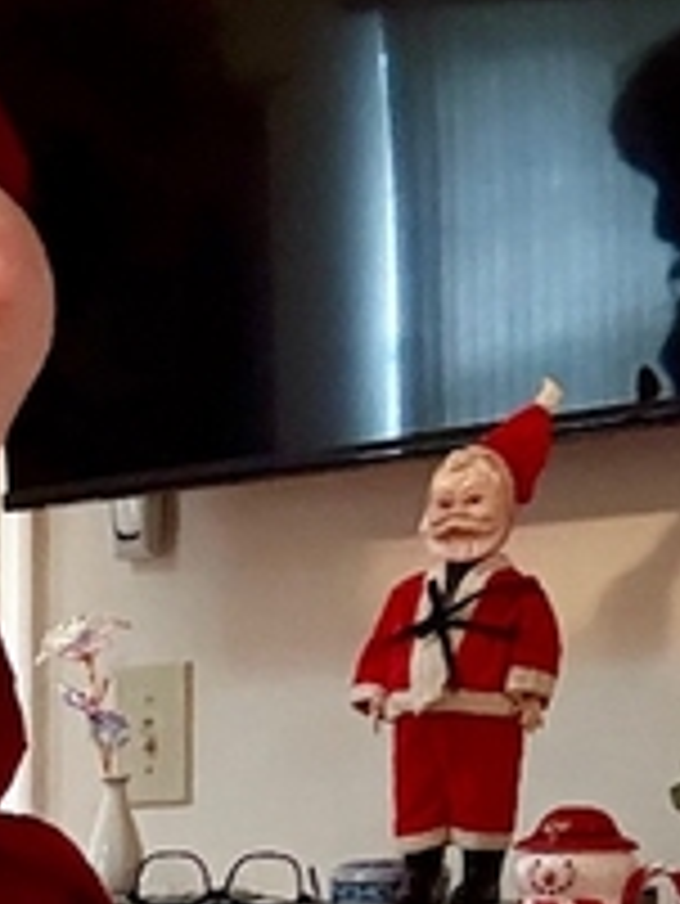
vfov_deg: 15.4
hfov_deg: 11.8
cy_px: 1343
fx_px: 3087
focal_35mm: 118
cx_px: -471
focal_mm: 2.69
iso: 500
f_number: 1.9
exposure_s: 1/30
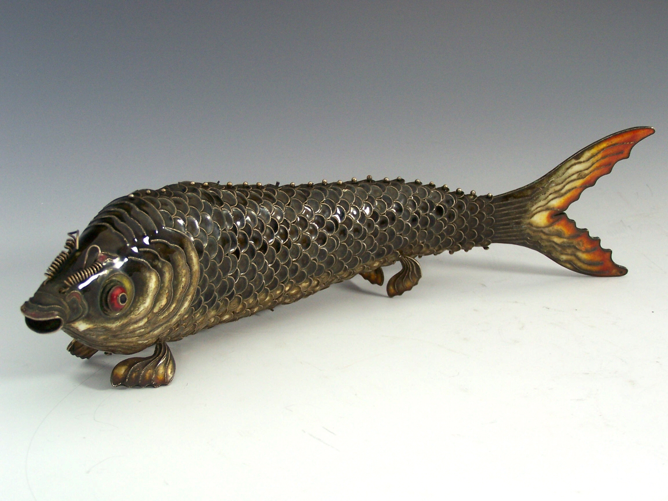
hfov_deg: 30.3
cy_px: 250
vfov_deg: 22.9
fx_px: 1235
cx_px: 334
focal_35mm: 64
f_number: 3.2
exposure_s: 1/45
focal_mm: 10.7
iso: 100
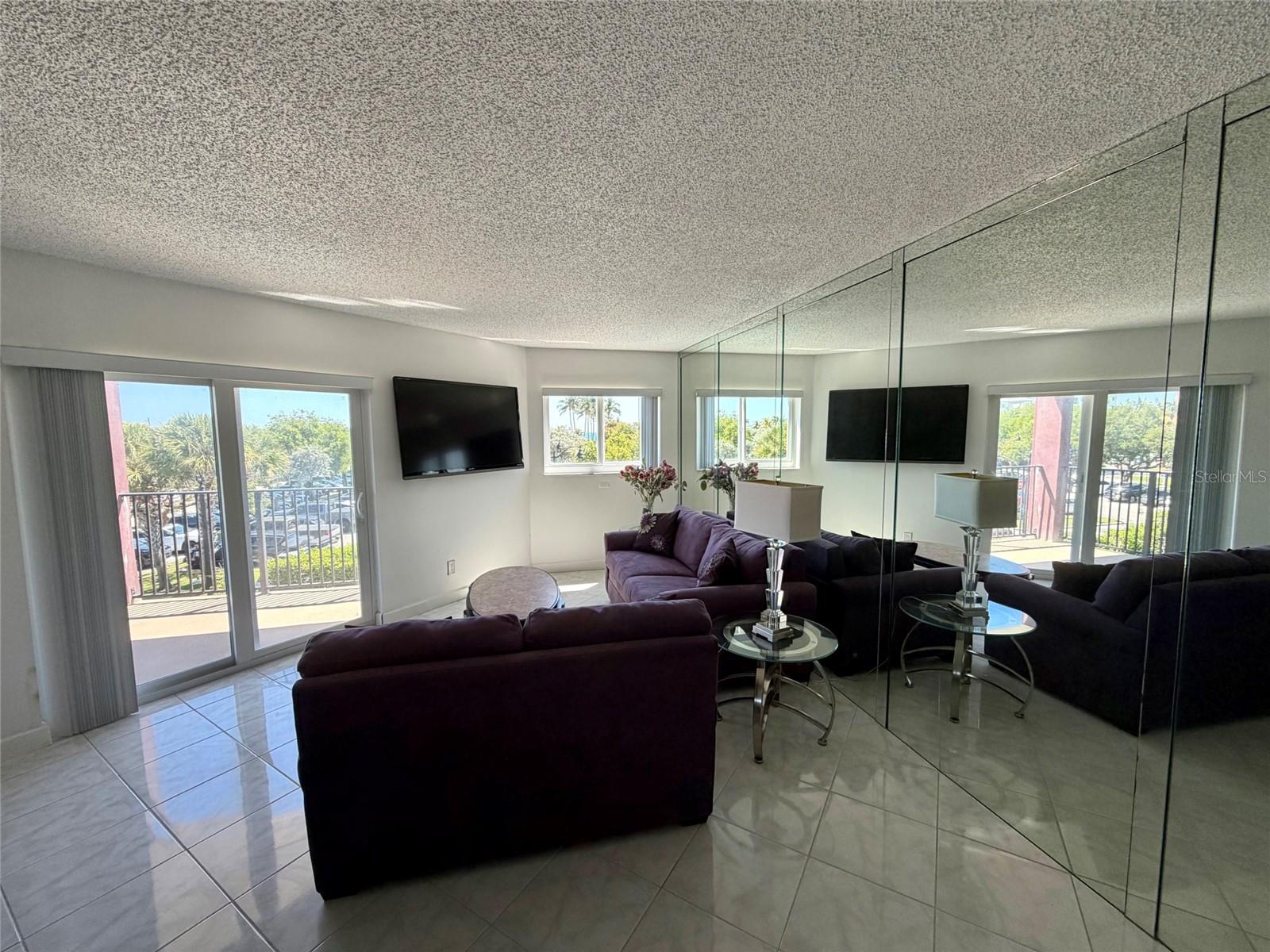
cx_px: 635
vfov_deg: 85.7
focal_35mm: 14
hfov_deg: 102.1
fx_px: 514
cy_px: 476
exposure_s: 1/121
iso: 100
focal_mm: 2.22
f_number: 2.2
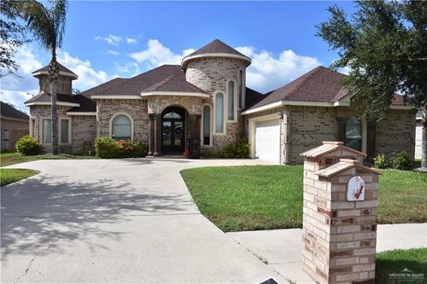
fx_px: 320
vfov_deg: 47.9
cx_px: 214
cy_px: 142
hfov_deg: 67.4
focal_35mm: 27
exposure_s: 1/500
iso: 160
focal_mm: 18
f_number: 8
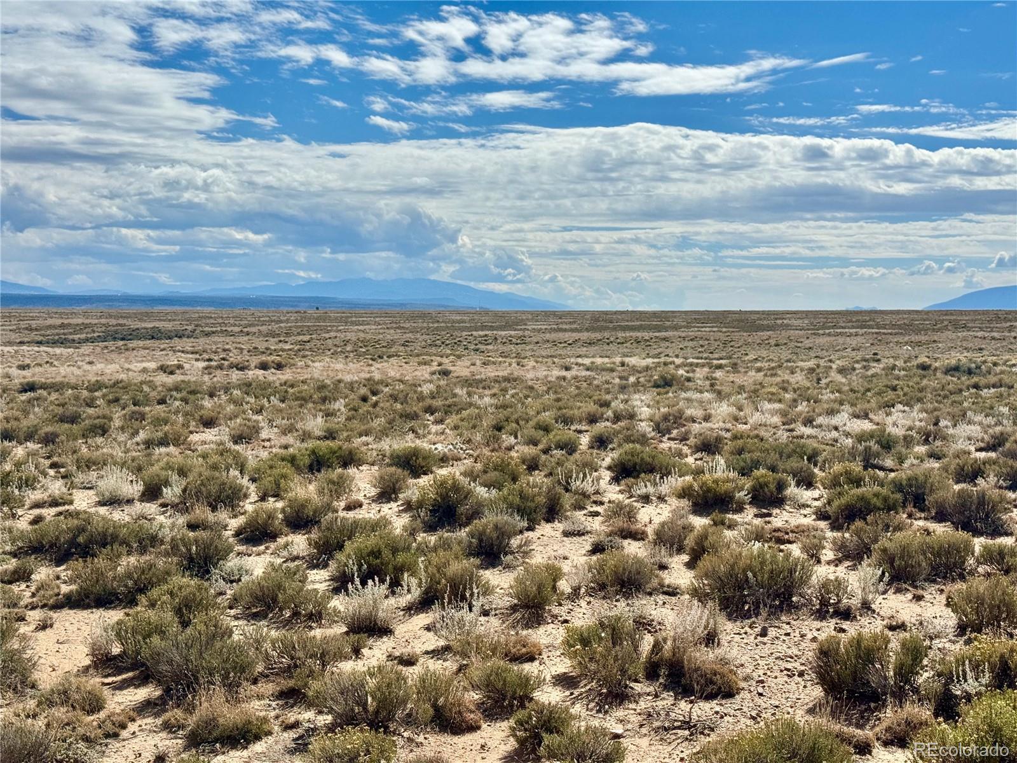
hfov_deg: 39.7
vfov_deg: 30.3
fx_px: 1410
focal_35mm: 48
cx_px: 508
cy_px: 382
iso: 80
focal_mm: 6.76
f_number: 1.78
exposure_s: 1/15385
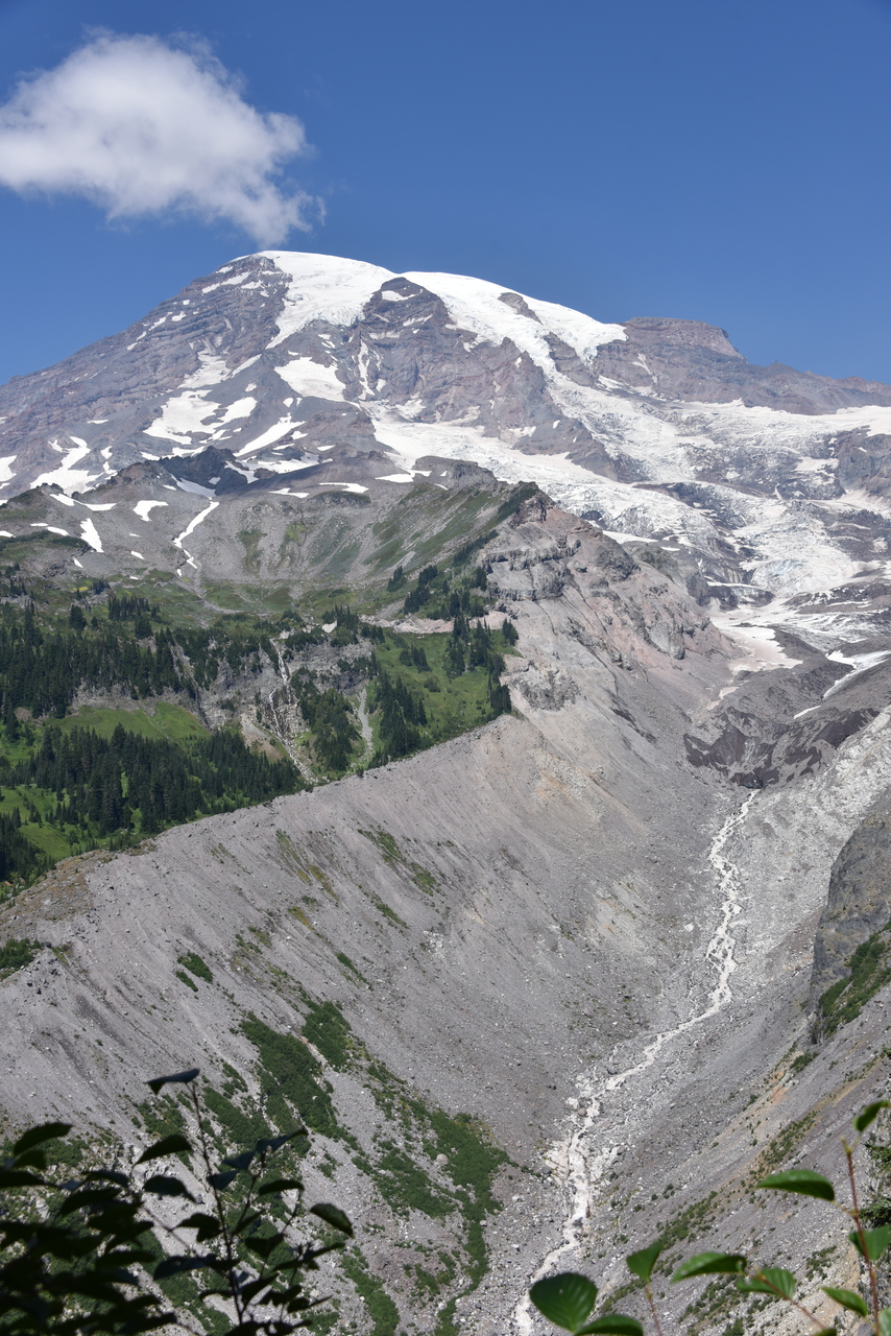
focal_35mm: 38
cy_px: 668
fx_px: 1410
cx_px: 446
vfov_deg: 50.7
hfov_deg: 35.1
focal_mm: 38
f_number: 9
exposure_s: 1/320
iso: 100
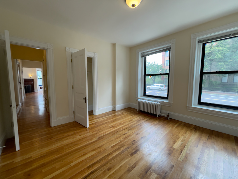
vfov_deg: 89.9
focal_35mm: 13
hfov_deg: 106.2
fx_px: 89
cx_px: 119
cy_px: 90
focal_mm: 1.54
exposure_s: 1/120
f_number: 2.4
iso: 125
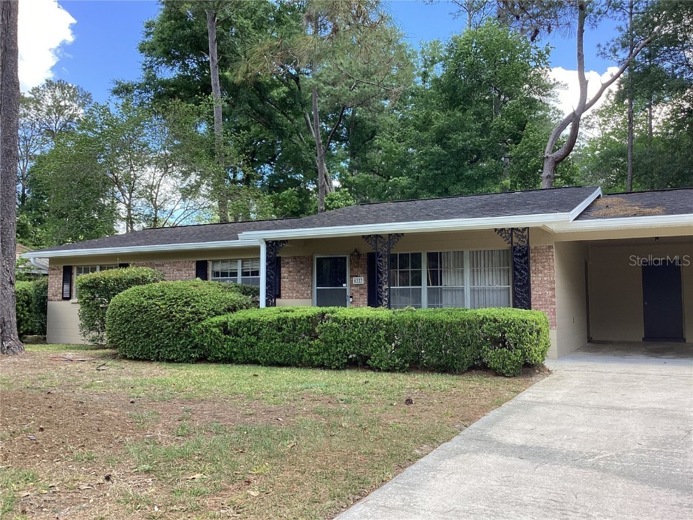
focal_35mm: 31
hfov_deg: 58.4
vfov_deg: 45.4
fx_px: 621
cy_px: 260
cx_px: 346
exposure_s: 1/133
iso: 25
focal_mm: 3.3
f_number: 2.4
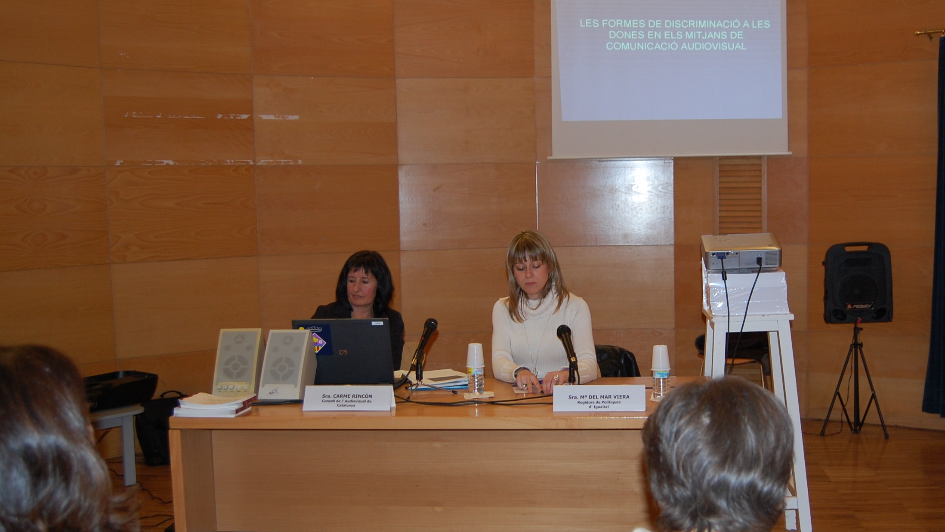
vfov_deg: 27.7
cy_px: 304
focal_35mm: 43
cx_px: 541
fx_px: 1078
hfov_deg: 47.2
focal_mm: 20
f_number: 3.8
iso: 400
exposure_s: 1/60
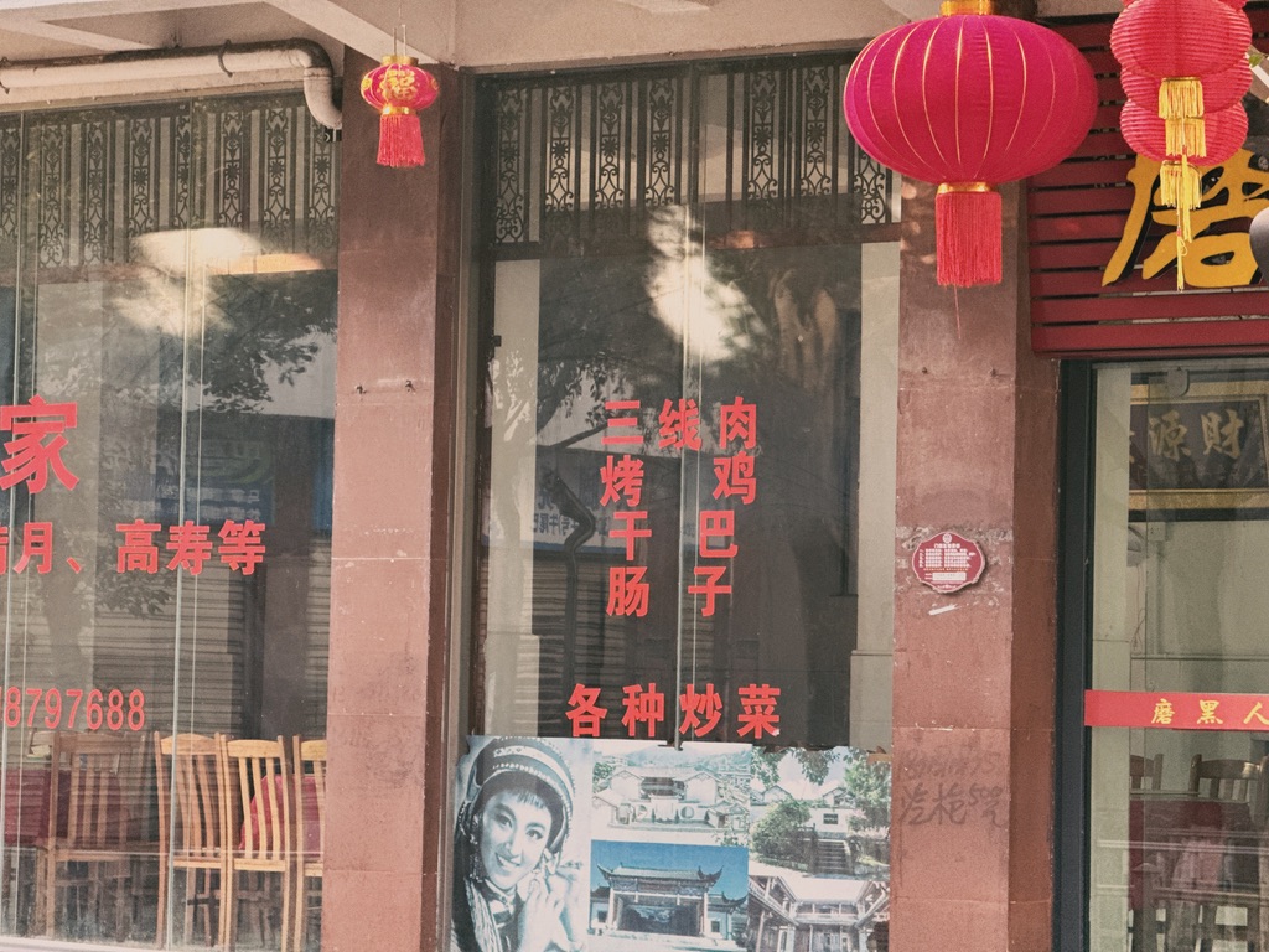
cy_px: 476
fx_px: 4399
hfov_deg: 16.4
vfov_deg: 12.3
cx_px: 634
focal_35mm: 120
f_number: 2.8
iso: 200
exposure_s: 1/121
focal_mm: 15.66
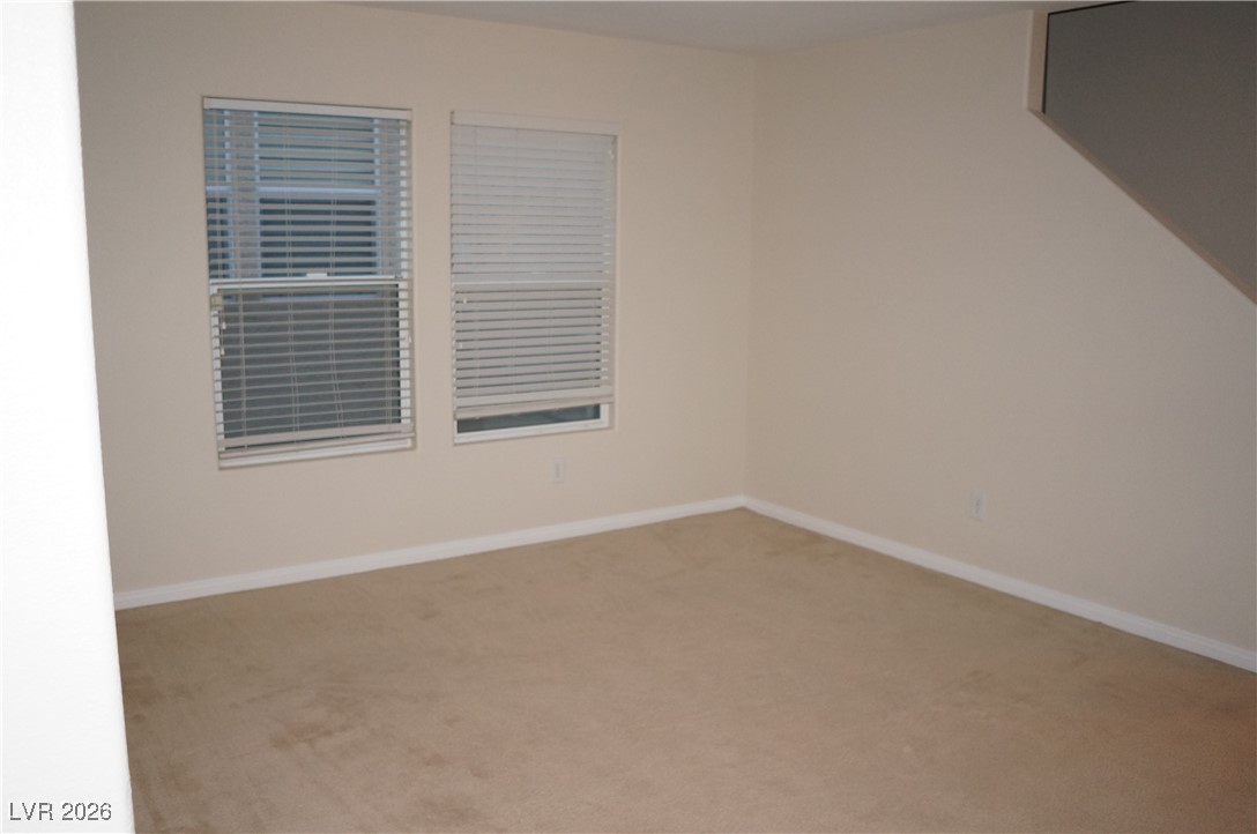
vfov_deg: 43.5
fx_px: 1046
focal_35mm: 30
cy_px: 417
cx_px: 628
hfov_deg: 62.0
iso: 800
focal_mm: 20
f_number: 2.8
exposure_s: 1/60
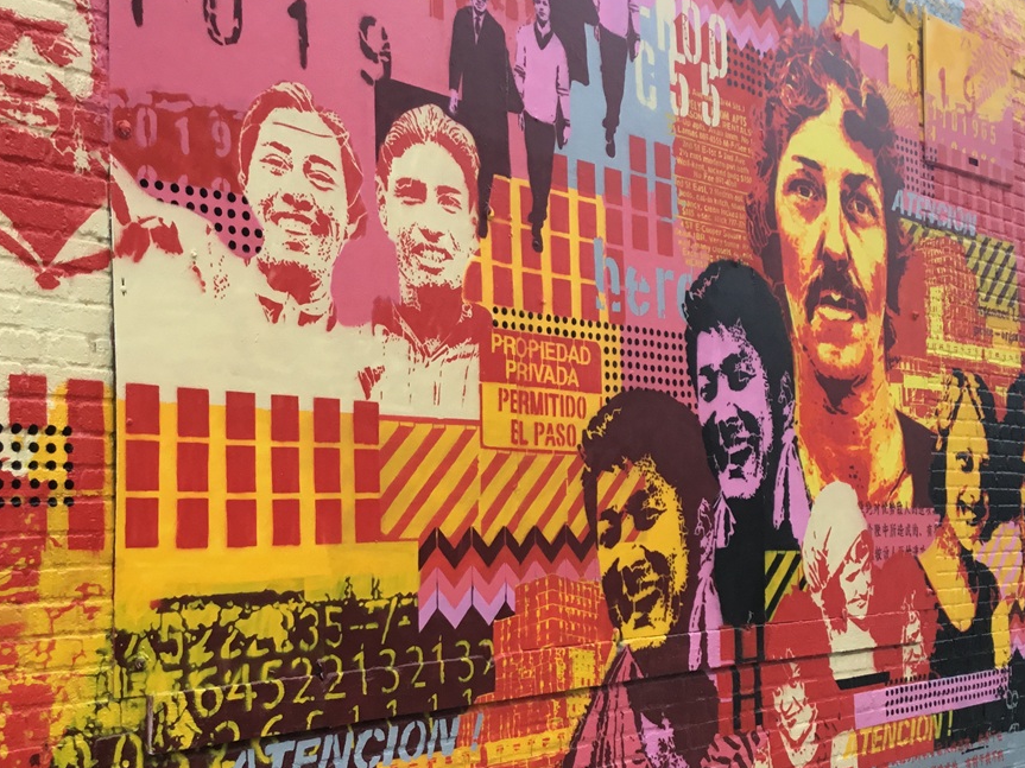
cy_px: 458
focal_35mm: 46
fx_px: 1362
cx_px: 496
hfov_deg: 41.2
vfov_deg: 31.4
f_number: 2.4
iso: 50
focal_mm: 3.3
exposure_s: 1/120
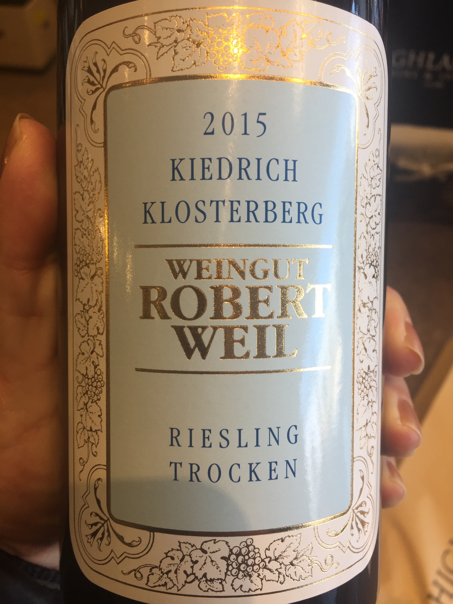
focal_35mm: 29
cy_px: 302
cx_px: 226
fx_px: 506
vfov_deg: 61.7
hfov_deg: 48.2
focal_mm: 4.15
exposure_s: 1/60
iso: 40
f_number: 2.2
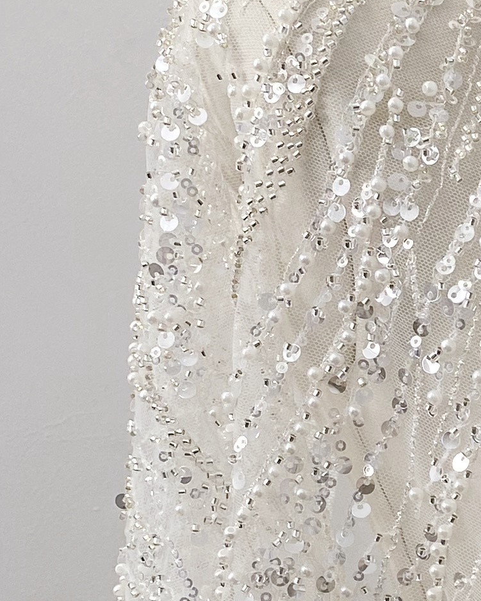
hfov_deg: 12.5
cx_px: 943
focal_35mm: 109
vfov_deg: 17.0
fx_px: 1940
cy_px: 683
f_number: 1.8
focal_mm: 4.25
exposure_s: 1/100
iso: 32
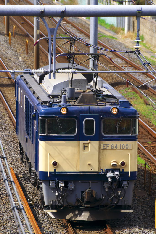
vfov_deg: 4.7
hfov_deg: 3.2
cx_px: 78
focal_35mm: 435
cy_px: 117
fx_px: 2826
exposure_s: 1/1000
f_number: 8
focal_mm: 290
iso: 400
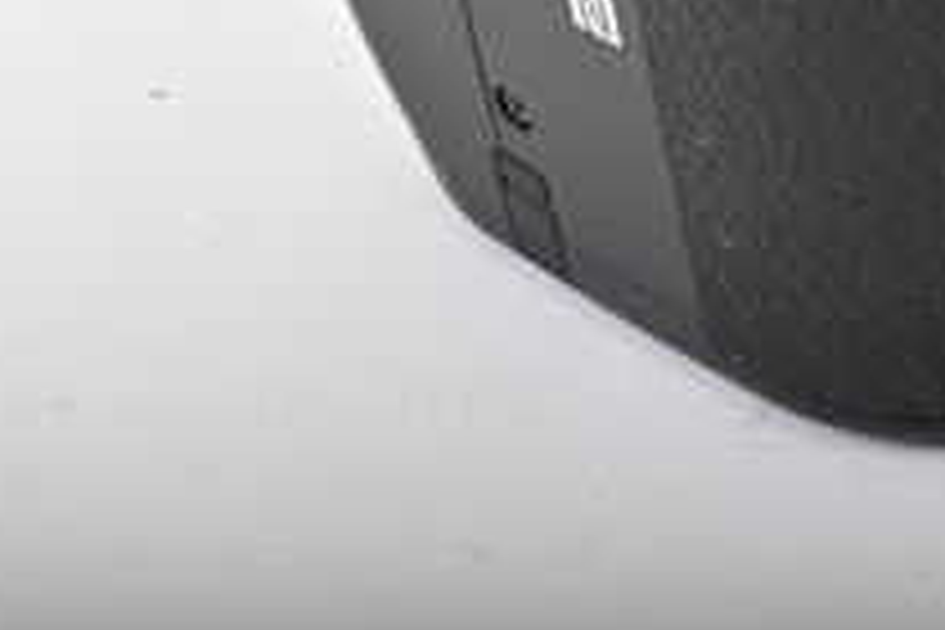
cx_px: 1670
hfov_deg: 7.8
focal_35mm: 257
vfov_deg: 5.2
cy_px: -634
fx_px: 6746
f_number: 16
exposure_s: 1/200
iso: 100
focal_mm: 60
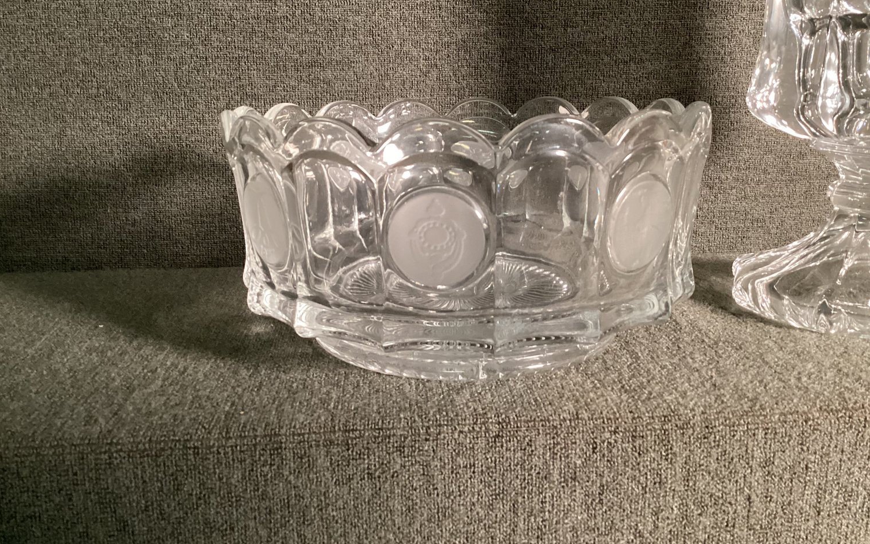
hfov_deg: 58.1
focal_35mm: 33
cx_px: 434
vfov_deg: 38.3
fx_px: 782
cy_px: 244
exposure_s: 1/40
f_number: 2.4
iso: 400
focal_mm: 3.3
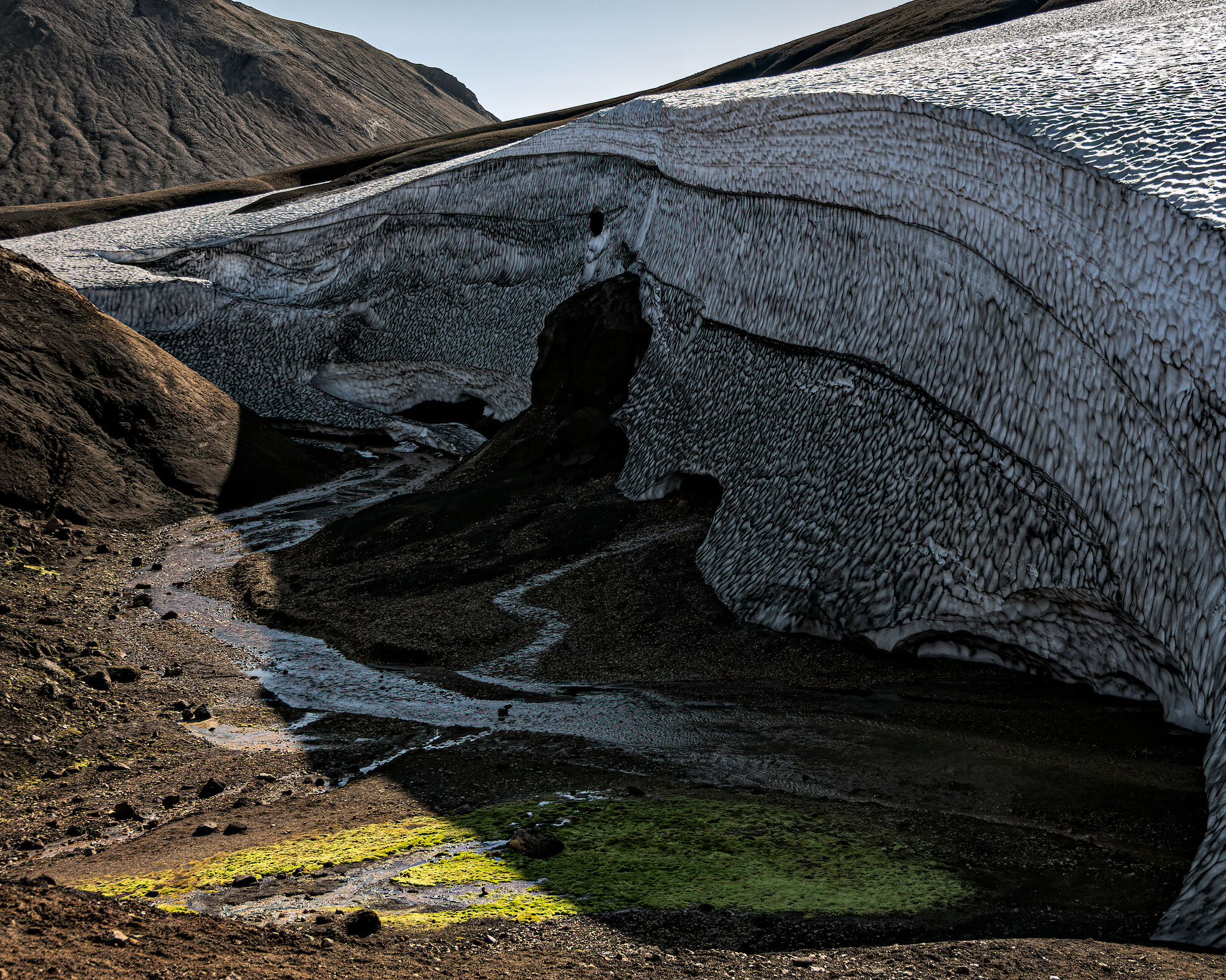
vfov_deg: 32.1
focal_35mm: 47
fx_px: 1705
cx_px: 742
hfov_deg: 39.4
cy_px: 494
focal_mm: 15.28
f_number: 4
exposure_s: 1/500
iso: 64
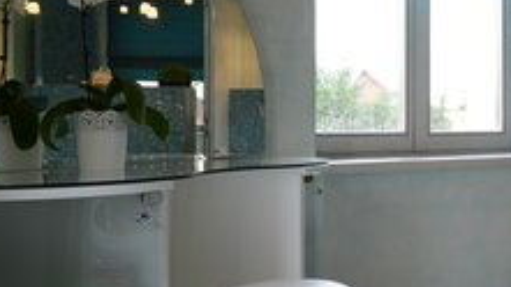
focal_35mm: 47
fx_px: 636
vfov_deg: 25.4
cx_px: 499
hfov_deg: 39.2
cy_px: 122
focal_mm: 16
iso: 100
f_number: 10
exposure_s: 1/6
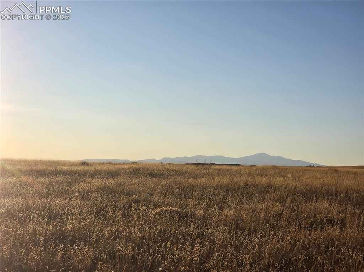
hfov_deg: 28.2
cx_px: 182
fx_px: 725
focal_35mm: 69
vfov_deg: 21.3
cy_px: 136
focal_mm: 7.9
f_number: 2.4
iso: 50
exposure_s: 1/2790
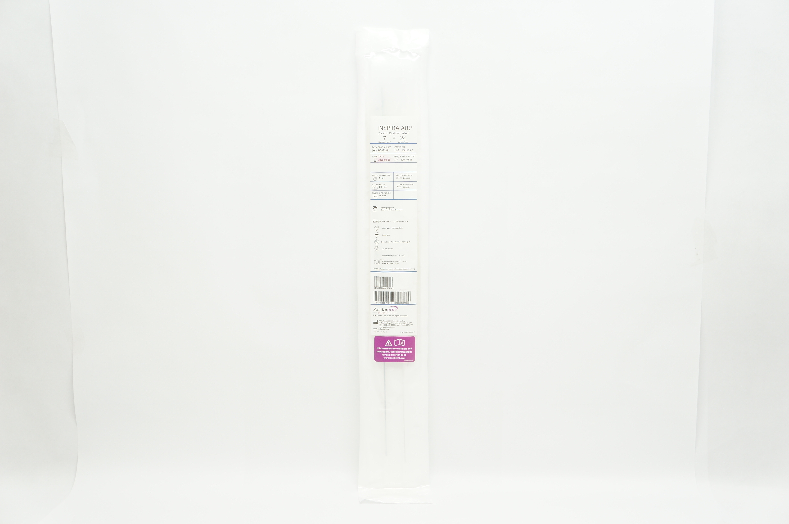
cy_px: 262
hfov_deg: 41.2
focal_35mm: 48
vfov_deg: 28.0
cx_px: 394
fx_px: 1051
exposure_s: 1/40
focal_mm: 32
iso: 400
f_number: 7.1
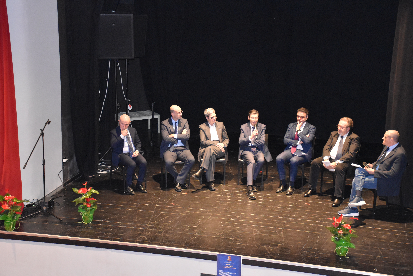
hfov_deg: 31.9
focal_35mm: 63
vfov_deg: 21.6
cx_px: 206
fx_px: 723
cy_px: 138
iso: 4500
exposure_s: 1/60
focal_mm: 42
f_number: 4.5
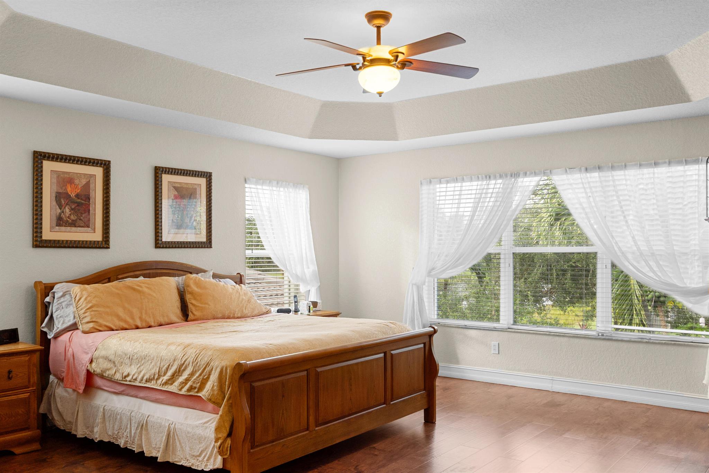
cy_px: 236
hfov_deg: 61.9
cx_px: 354
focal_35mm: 30
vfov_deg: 43.6
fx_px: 591
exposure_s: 1/5
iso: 100
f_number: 8
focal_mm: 20
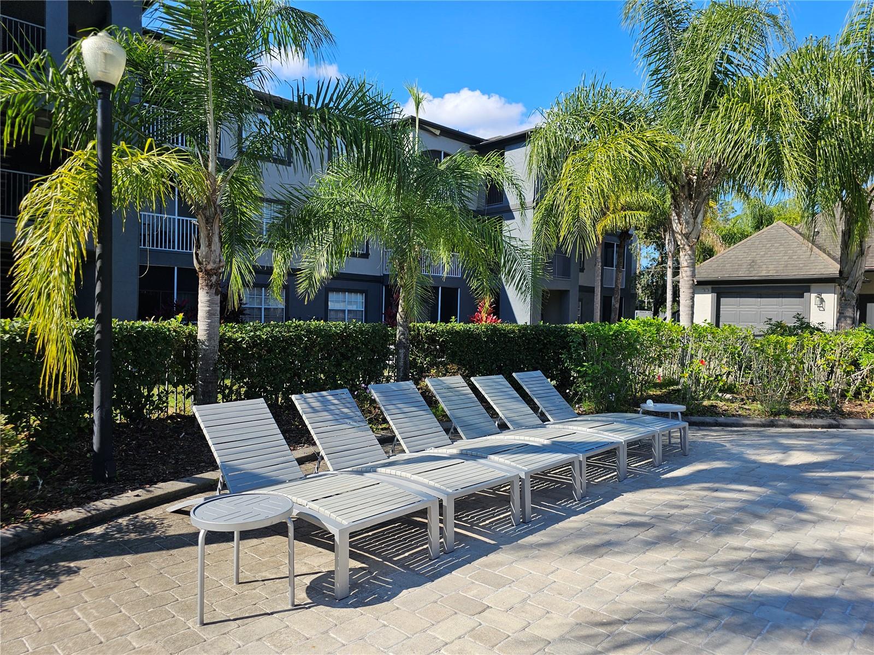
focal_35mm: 23
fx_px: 581
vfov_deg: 58.9
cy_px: 328
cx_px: 437
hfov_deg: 73.9
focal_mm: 6.3
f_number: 1.7
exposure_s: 1/492
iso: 10
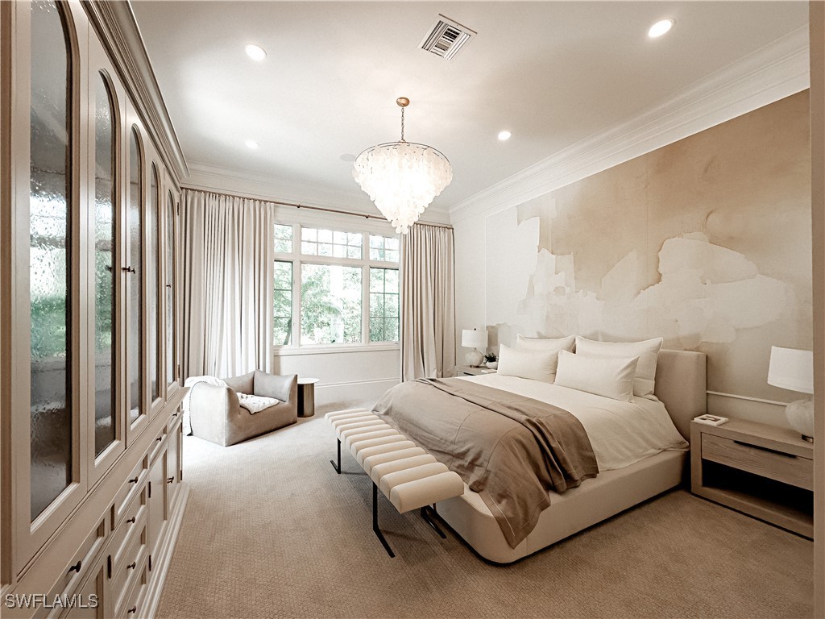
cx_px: 412
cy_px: 310
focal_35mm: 14
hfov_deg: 102.1
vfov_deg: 85.7
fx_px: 334
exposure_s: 1/120
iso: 100
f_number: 2.2
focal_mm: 2.22
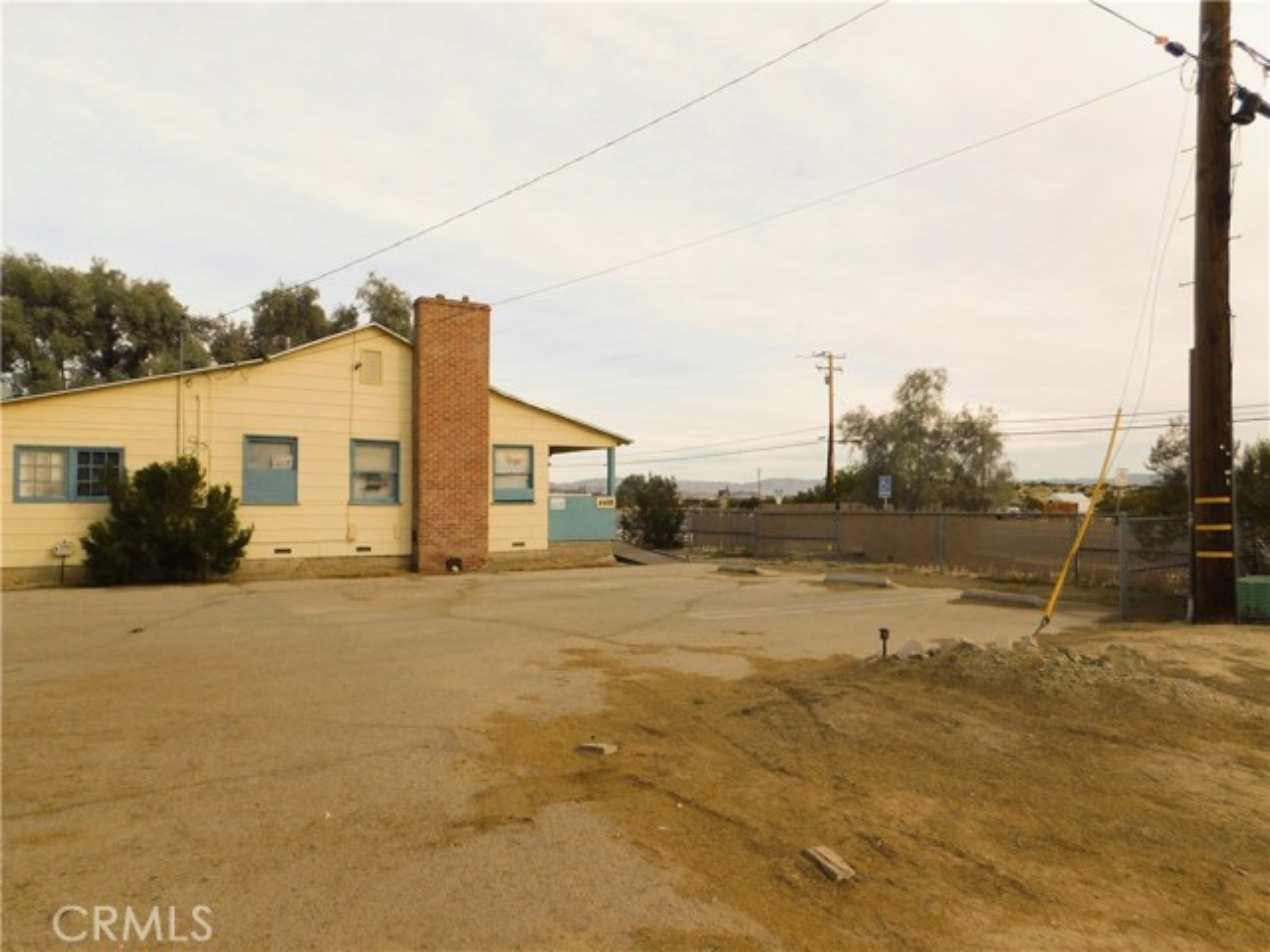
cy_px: 476
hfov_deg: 73.9
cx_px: 635
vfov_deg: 58.9
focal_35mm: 23
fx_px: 844
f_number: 3
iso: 125
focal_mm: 4
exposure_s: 1/1500
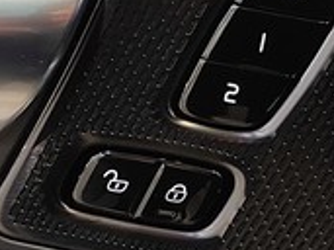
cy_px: 279
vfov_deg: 9.5
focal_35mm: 154
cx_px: 142
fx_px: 1485
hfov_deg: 12.8
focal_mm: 5.52
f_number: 1.9
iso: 1944
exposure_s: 1/60
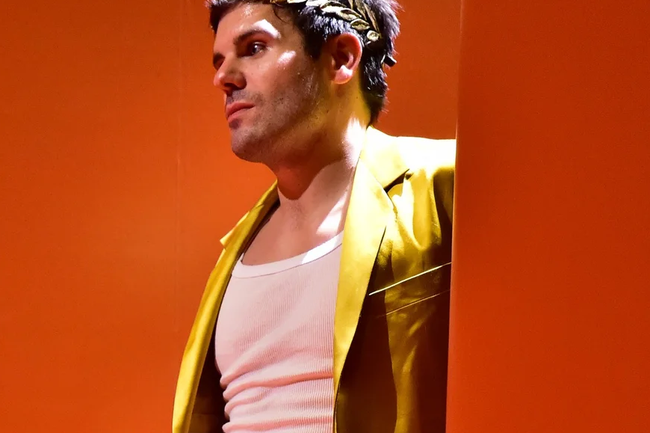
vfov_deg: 2.8
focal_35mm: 490
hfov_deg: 4.2
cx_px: -15
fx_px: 8842
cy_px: 404
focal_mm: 195
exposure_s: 1/160
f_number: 2.8
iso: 10000
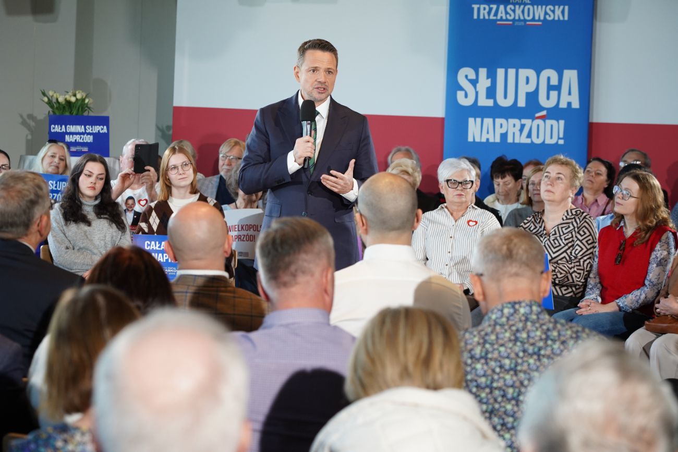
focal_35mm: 105
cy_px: 226
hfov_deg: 19.5
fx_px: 1978
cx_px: 339
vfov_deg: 13.0
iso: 1000
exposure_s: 1/100
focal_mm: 105
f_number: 5.6
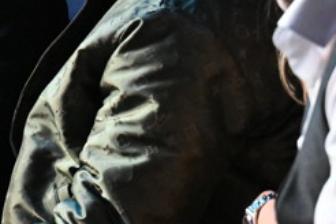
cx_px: -53
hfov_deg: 4.1
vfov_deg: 2.7
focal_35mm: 505
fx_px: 4713
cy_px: 25
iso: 10000
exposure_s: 1/640
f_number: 2.8
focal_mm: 120
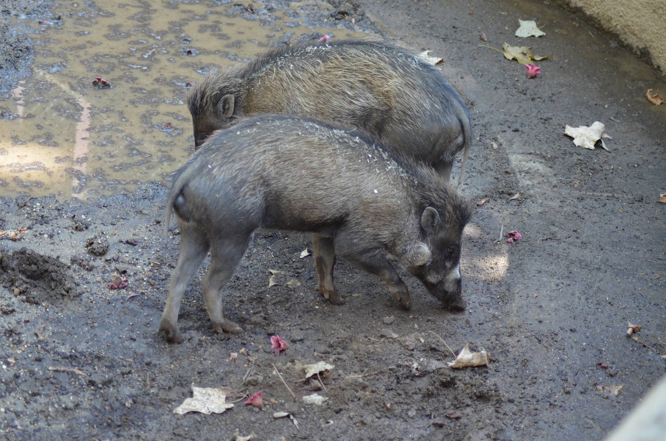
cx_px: 333
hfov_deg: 19.5
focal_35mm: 105
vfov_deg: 13.0
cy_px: 220
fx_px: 1939
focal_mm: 70
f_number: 4
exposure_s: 1/500
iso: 1100
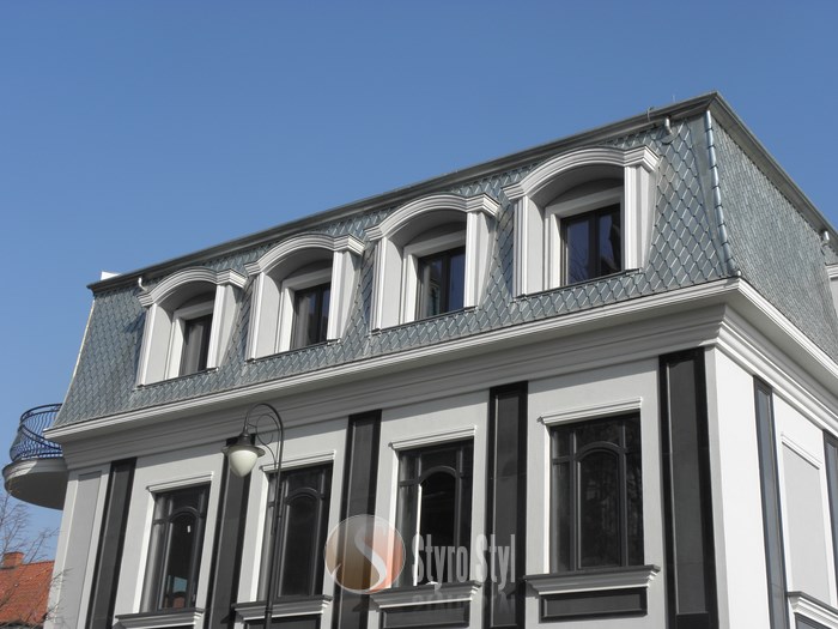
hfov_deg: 37.5
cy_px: 314
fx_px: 1235
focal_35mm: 51
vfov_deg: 28.6
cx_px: 419
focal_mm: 9.22
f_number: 5.6
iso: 64
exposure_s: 1/320
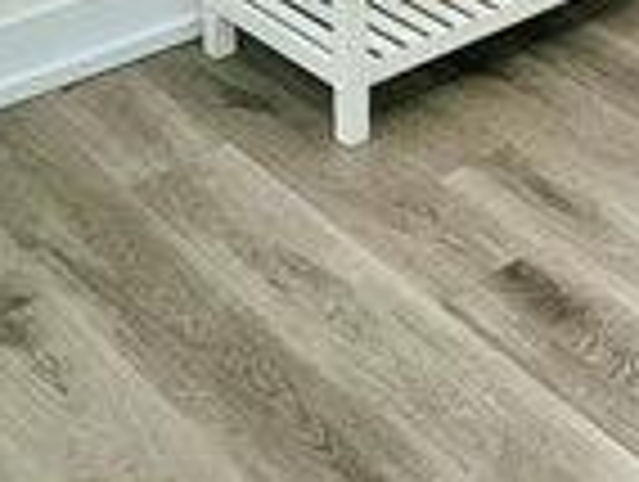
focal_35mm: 78
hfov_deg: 23.3
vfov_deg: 15.9
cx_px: 727
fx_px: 1442
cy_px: -410
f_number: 2.2
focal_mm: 1.74
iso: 40
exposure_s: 1/120
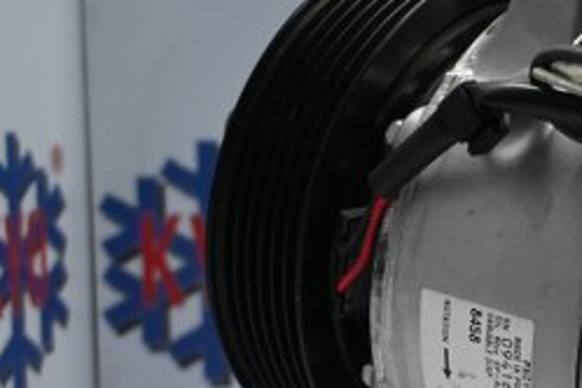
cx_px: 837
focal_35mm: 121
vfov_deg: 11.3
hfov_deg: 15.8
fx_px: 1950
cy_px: 270
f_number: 4.2
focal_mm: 25
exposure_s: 1/125
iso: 1000
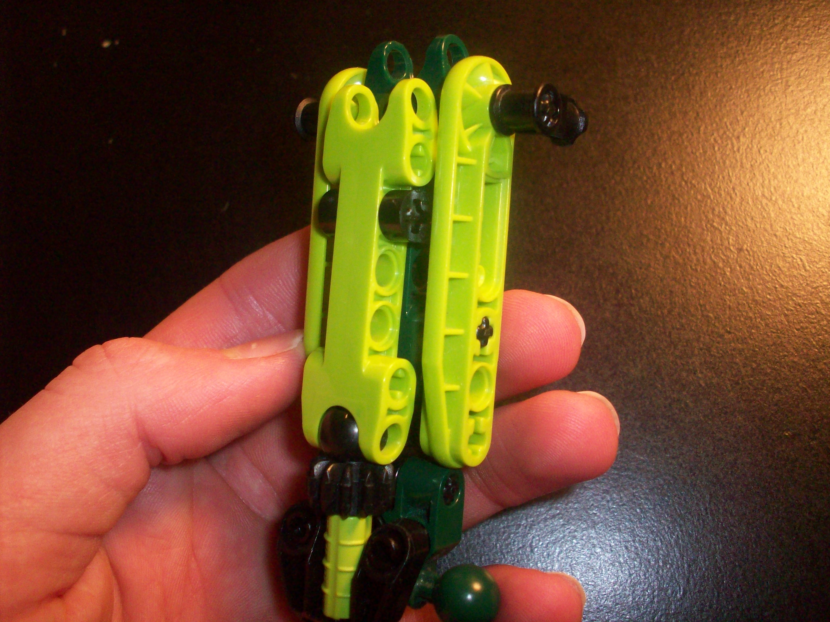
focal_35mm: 37
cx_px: 415
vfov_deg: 38.7
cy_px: 311
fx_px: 887
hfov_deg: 50.1
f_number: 2.8
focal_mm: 6.2
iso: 160
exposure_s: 1/64
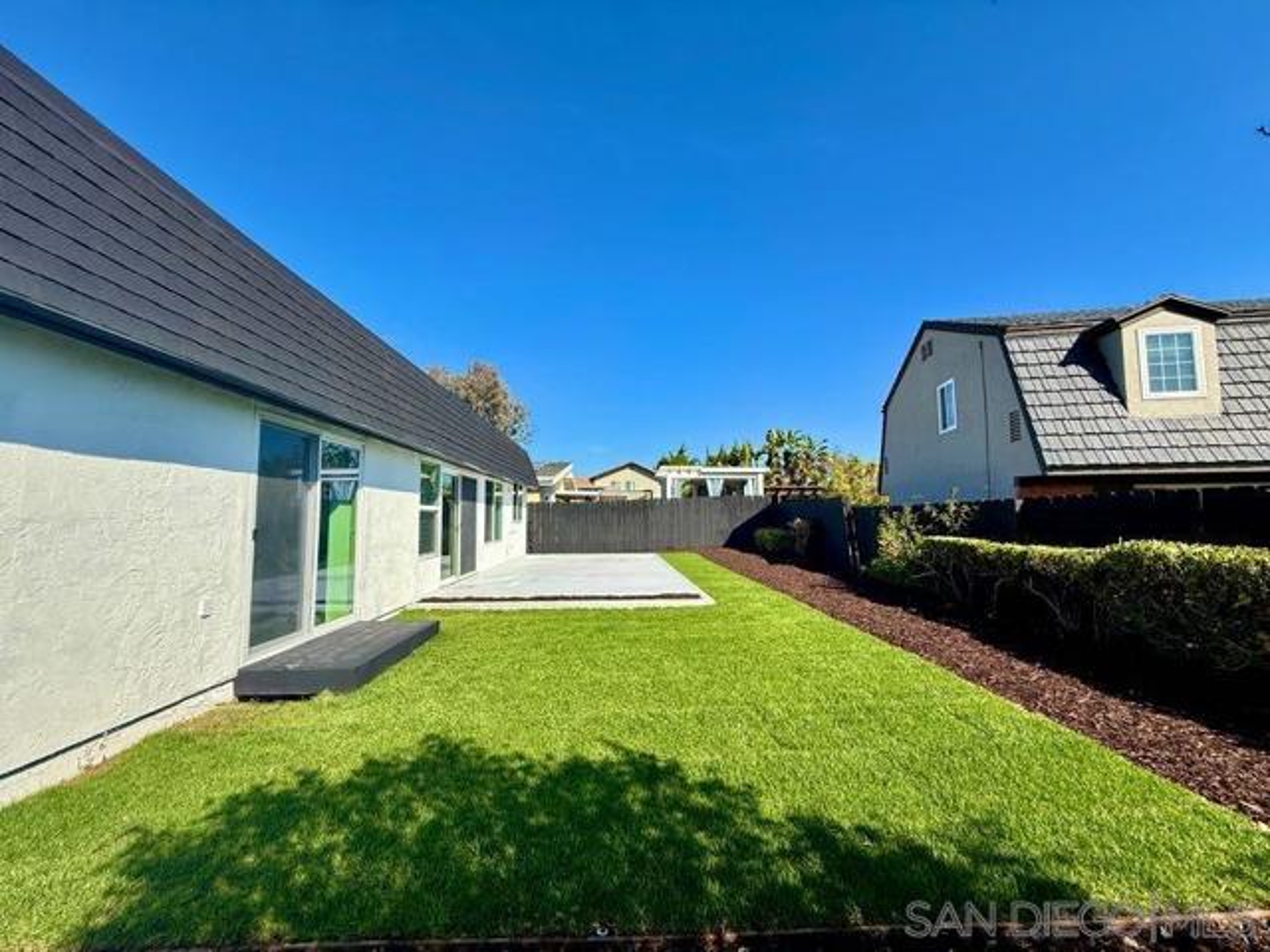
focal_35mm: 14
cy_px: 476
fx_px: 514
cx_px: 635
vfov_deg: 85.7
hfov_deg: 102.1
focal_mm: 2.22
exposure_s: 1/1795
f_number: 2.2
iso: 64
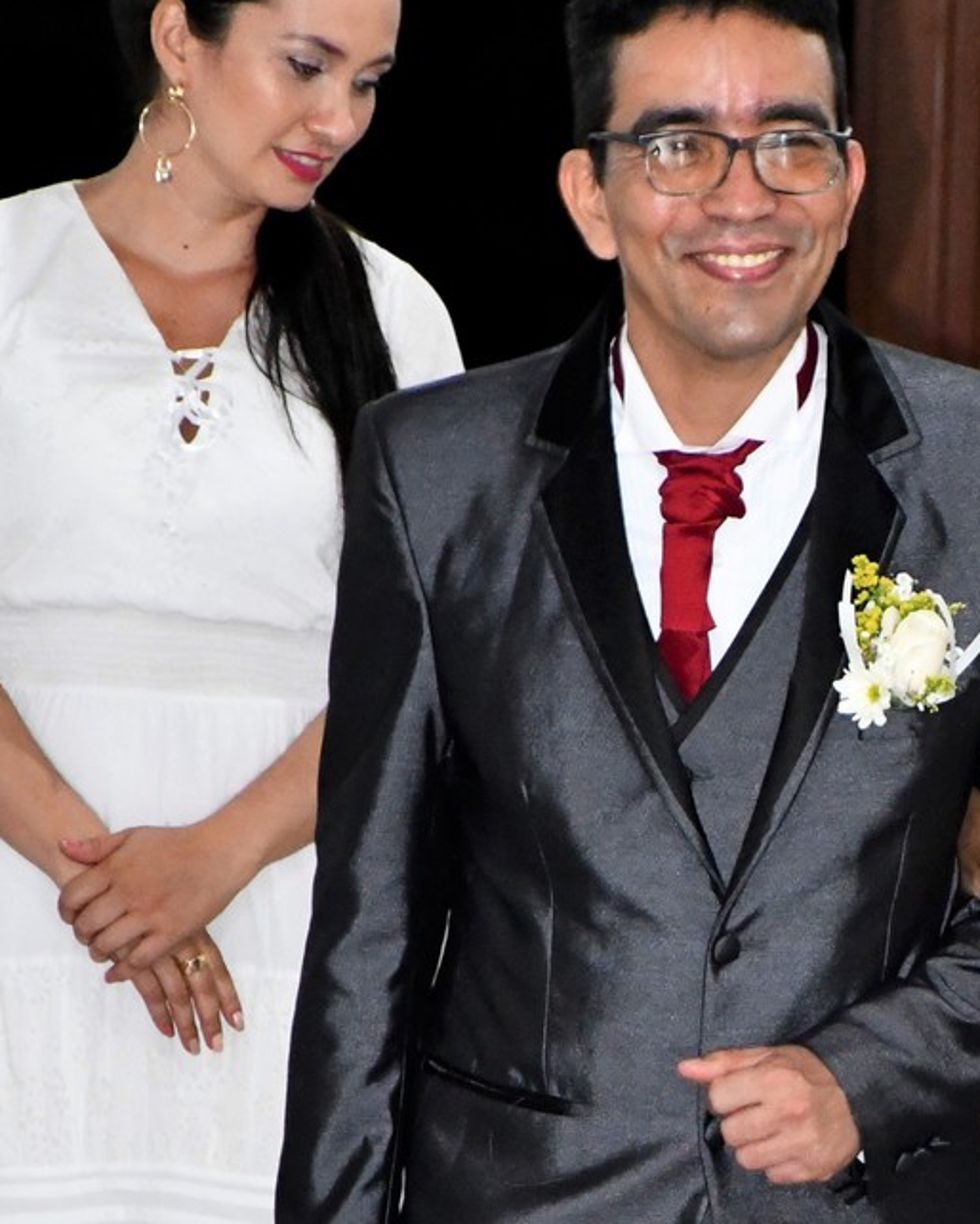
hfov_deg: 3.7
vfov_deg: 4.7
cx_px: 988
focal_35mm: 413
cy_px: 1140
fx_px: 14966
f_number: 5.6
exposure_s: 1/60
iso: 5000
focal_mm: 105
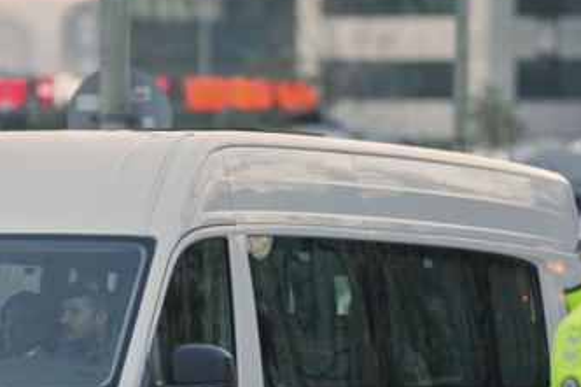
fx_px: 9630
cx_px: 164
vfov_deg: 2.3
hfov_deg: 3.5
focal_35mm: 597
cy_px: 299
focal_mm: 200
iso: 800
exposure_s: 1/320
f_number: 2.8
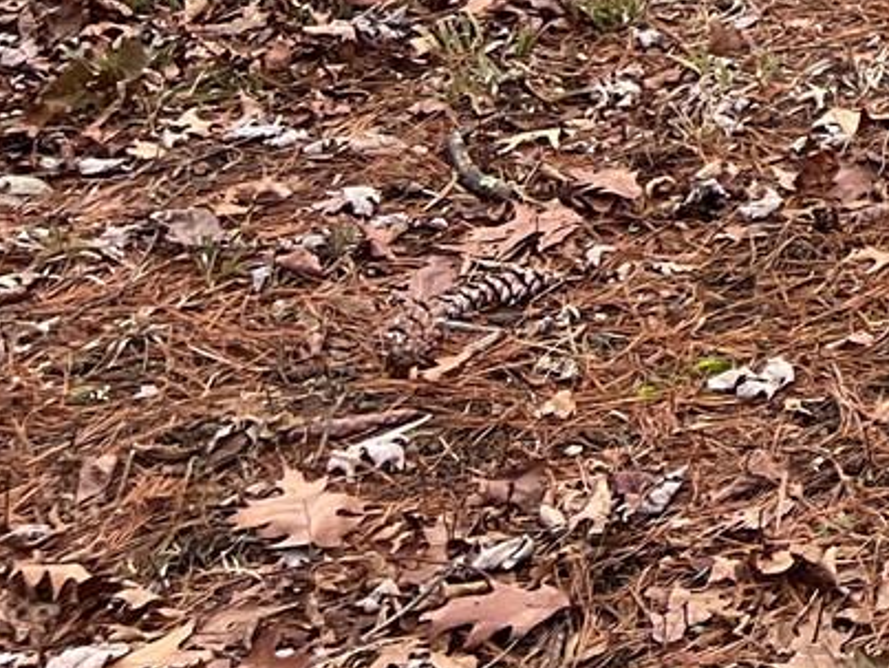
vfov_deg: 10.1
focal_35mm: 132
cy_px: -825
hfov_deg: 11.8
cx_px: 2217
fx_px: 3393
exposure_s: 1/418
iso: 50
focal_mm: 5.7
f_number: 1.5
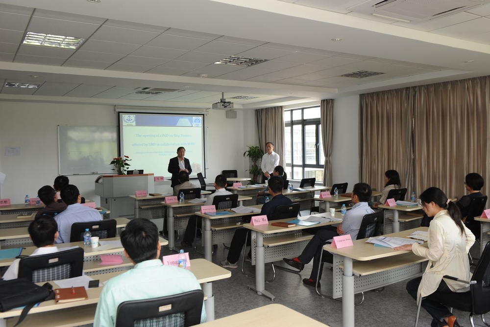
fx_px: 422
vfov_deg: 42.3
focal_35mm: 31
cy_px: 164
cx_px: 245
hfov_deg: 60.3
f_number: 6.3
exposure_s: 1/60
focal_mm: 31
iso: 640
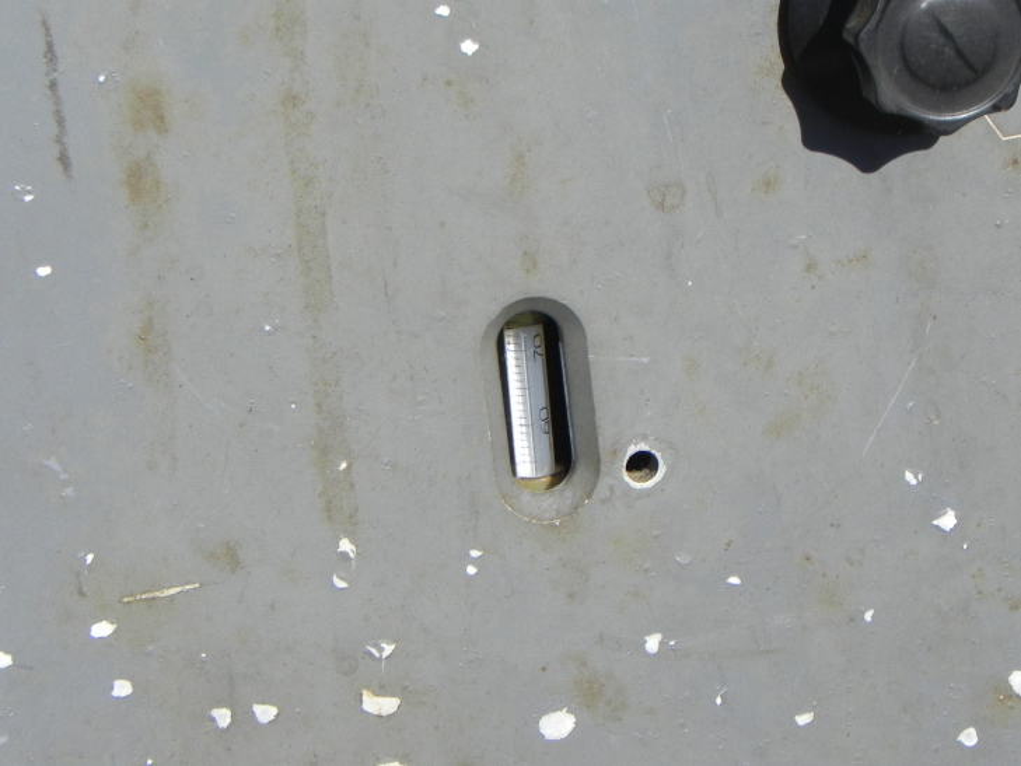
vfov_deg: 8.1
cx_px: 510
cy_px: 383
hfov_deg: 10.7
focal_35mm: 184
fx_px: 5428
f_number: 7.1
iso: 160
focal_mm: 32.7
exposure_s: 1/443
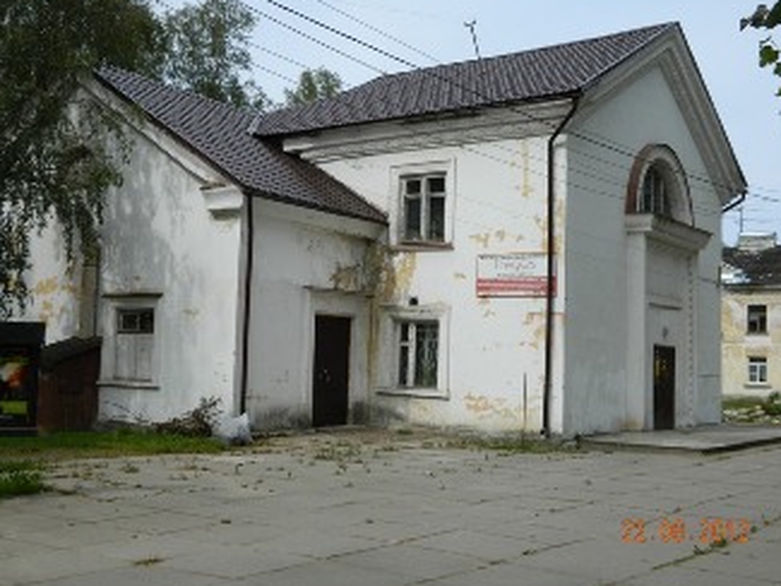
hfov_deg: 42.9
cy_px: 281
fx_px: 993
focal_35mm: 44
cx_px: 381
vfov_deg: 32.9
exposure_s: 1/800
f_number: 3.5
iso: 80
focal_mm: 7.3
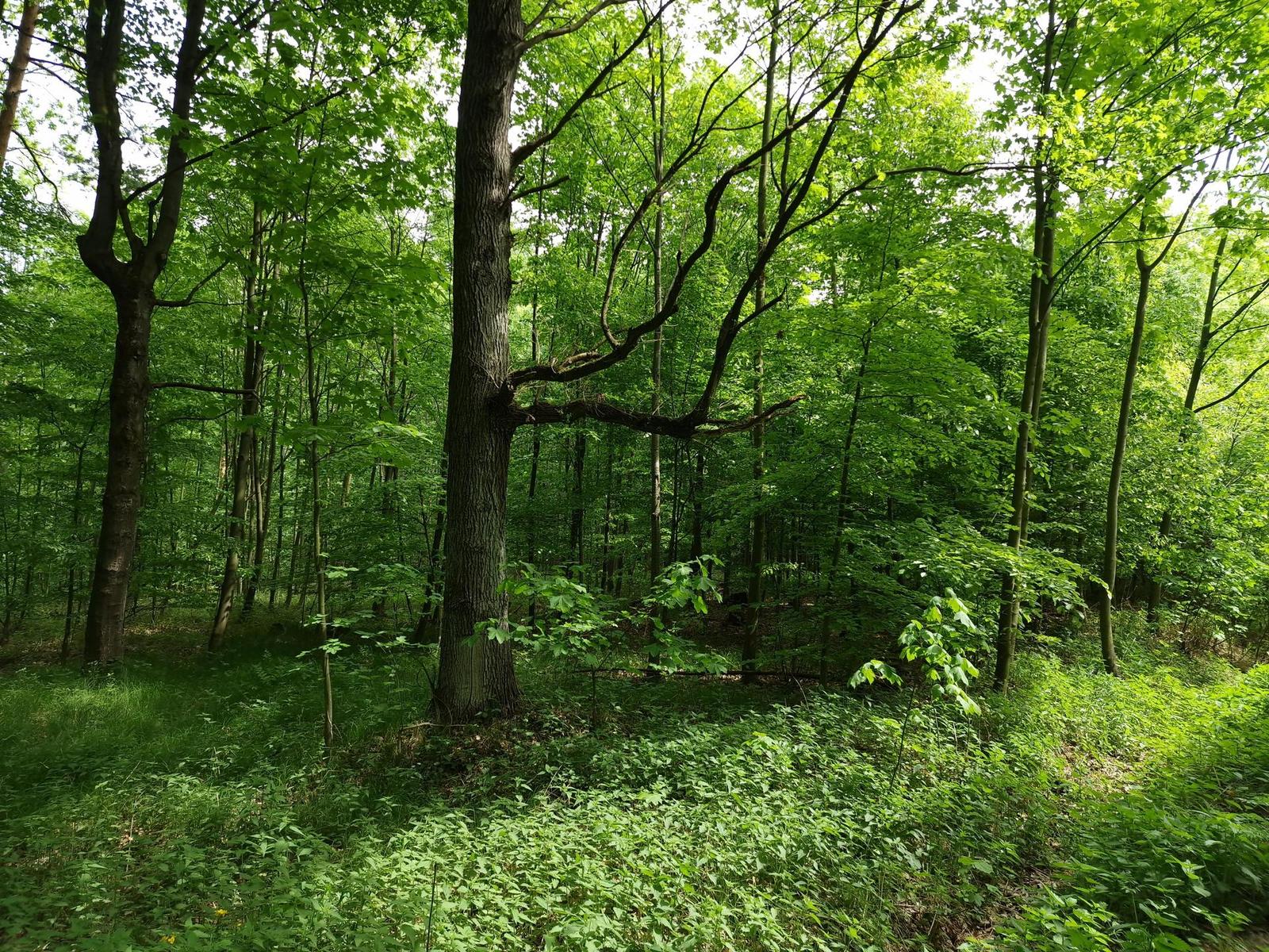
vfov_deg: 58.9
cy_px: 476
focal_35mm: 23
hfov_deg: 73.9
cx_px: 634
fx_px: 843
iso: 50
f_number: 1.8
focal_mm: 6.4
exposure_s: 1/142
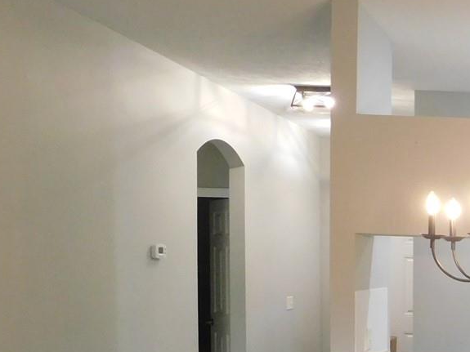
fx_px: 869
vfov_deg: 22.2
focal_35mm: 64
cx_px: 643
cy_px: 337
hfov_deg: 25.2
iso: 400
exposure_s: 1/25
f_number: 3
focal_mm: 4
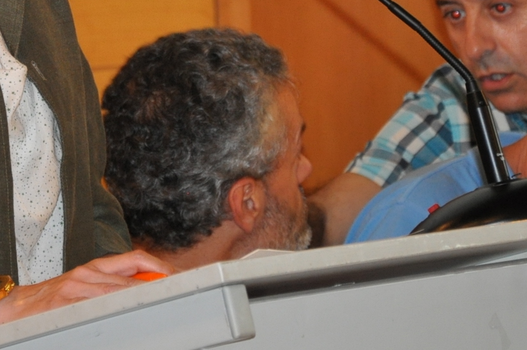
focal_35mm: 334
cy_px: -78
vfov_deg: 4.1
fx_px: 4887
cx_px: 8
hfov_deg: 6.2
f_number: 5.6
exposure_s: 1/60
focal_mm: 85
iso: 800
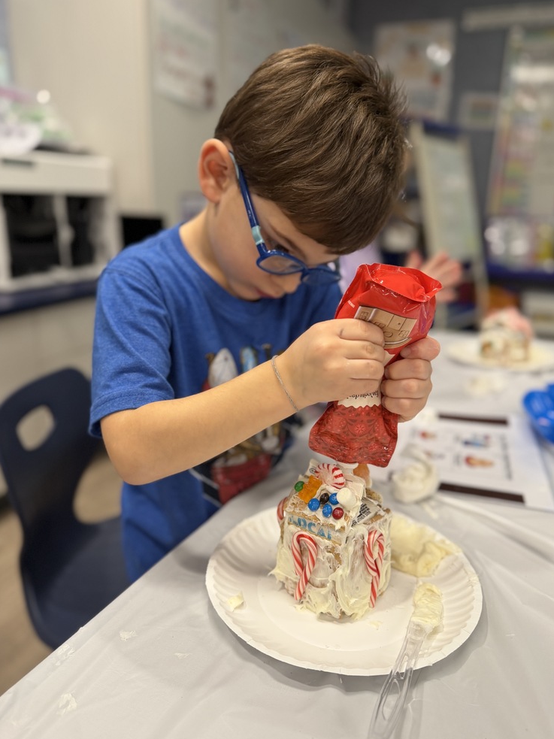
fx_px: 534
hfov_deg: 54.9
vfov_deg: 69.4
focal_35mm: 25
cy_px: 371
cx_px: 286
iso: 160
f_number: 1.78
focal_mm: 6.76
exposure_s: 1/75
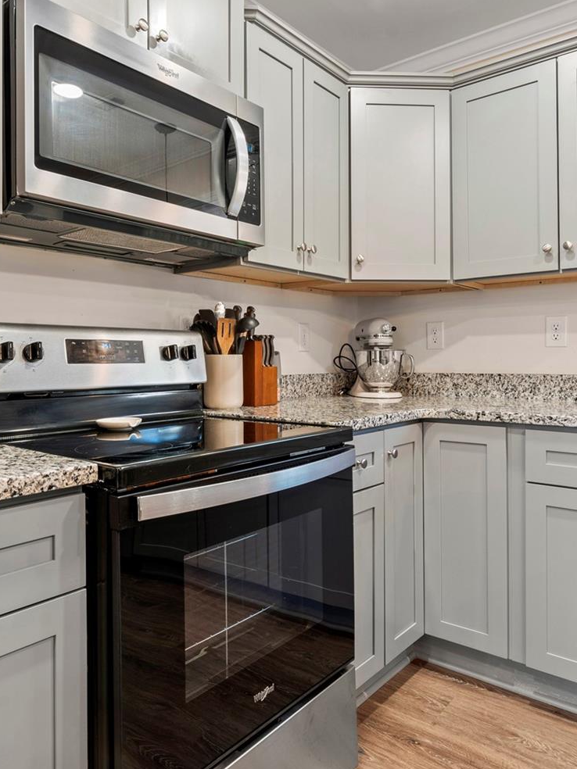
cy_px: 368
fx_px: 578
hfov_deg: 52.9
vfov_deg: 67.3
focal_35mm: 26
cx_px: 252
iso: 200
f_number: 10
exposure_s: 2.5
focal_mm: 13
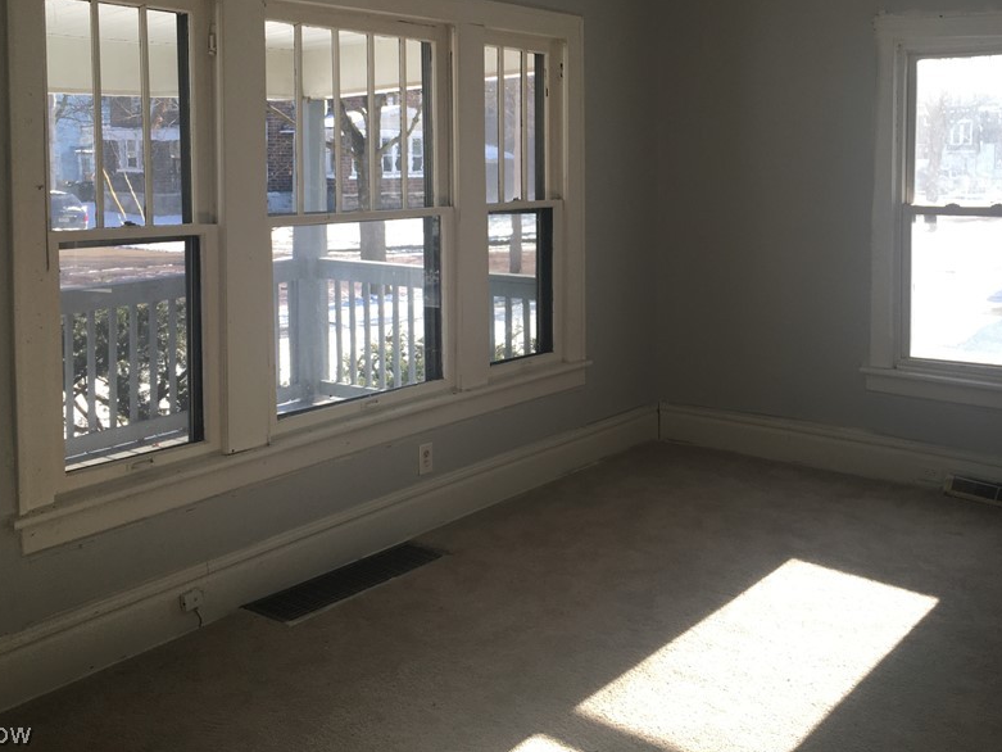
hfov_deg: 48.9
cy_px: 262
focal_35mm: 38
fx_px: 1100
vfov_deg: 37.4
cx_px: 556
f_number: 2.2
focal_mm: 4.15
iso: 25
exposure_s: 1/172
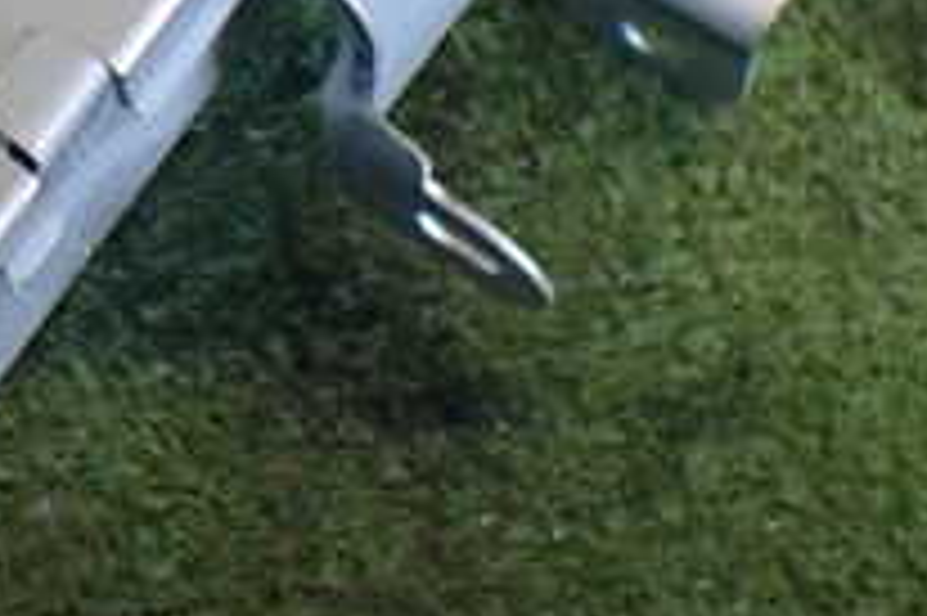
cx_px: -148
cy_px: -261
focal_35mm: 91
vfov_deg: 14.2
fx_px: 2341
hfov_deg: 21.0
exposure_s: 1/125
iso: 640
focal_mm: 5.4
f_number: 2.3
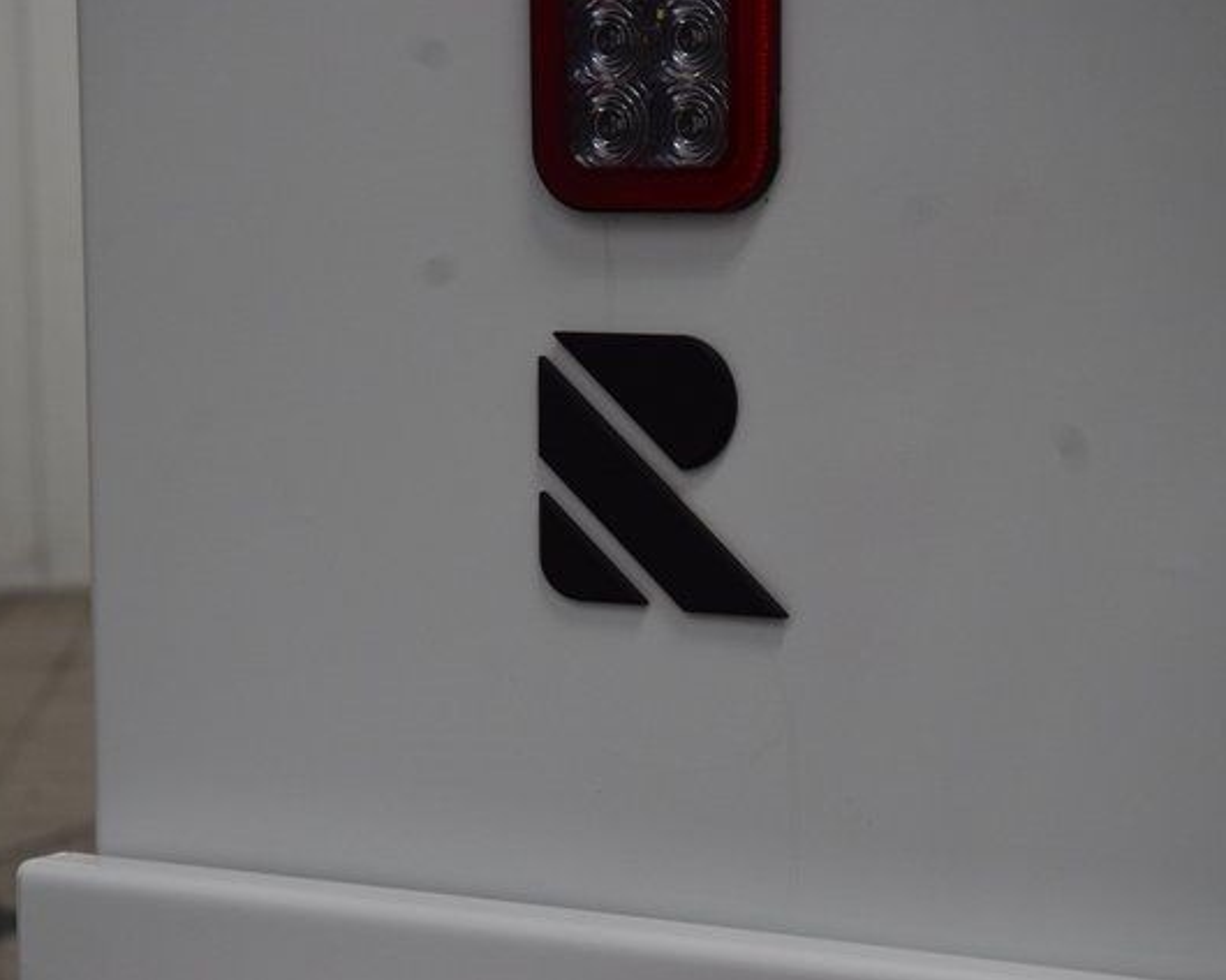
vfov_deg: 13.0
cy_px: 491
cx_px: 601
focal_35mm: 119
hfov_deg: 16.2
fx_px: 4318
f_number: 8
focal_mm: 70
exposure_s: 1/125
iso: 1600
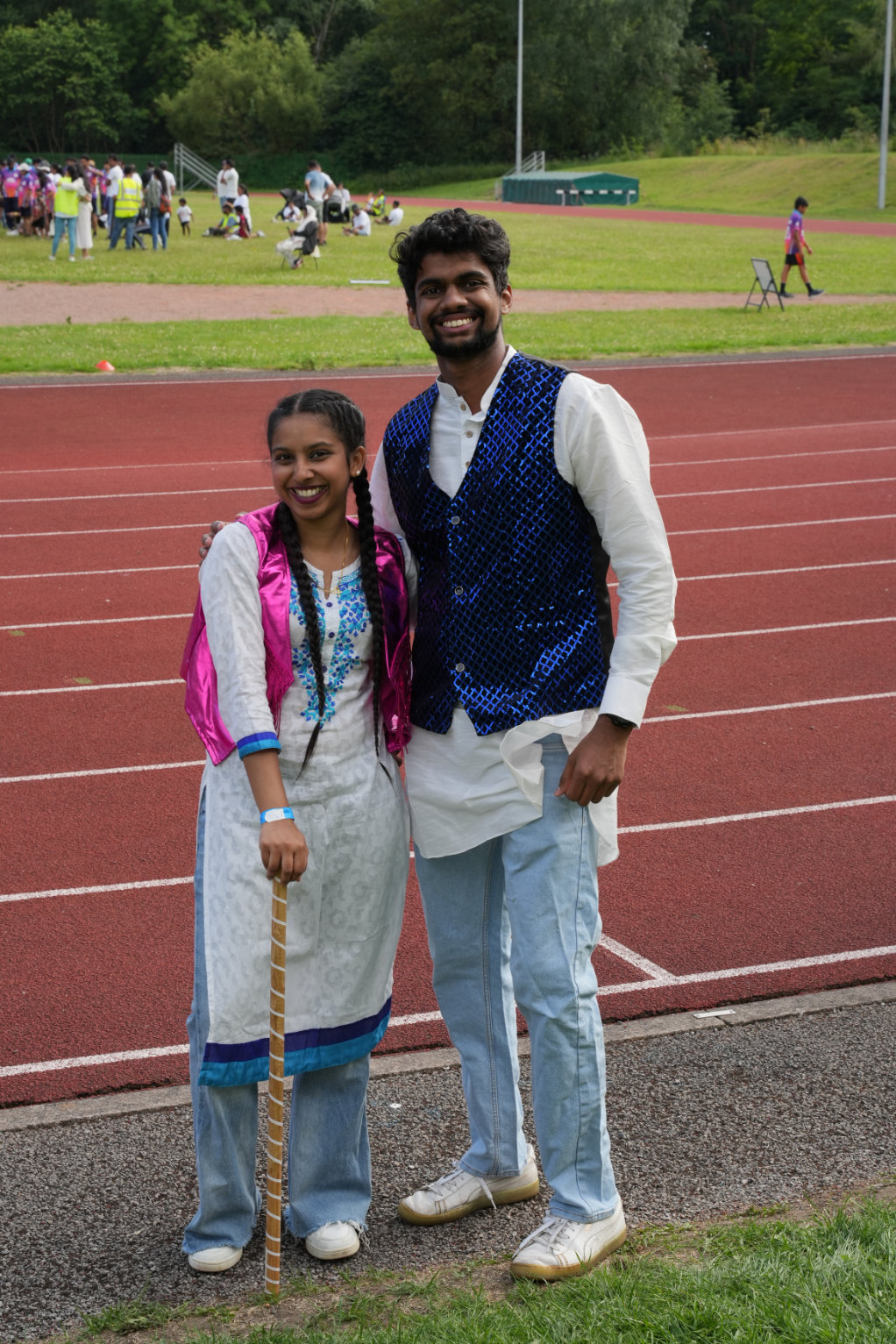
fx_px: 2408
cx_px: 448
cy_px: 672
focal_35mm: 64
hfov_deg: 21.1
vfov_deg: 31.2
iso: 250
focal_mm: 64.5
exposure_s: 1/160
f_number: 11
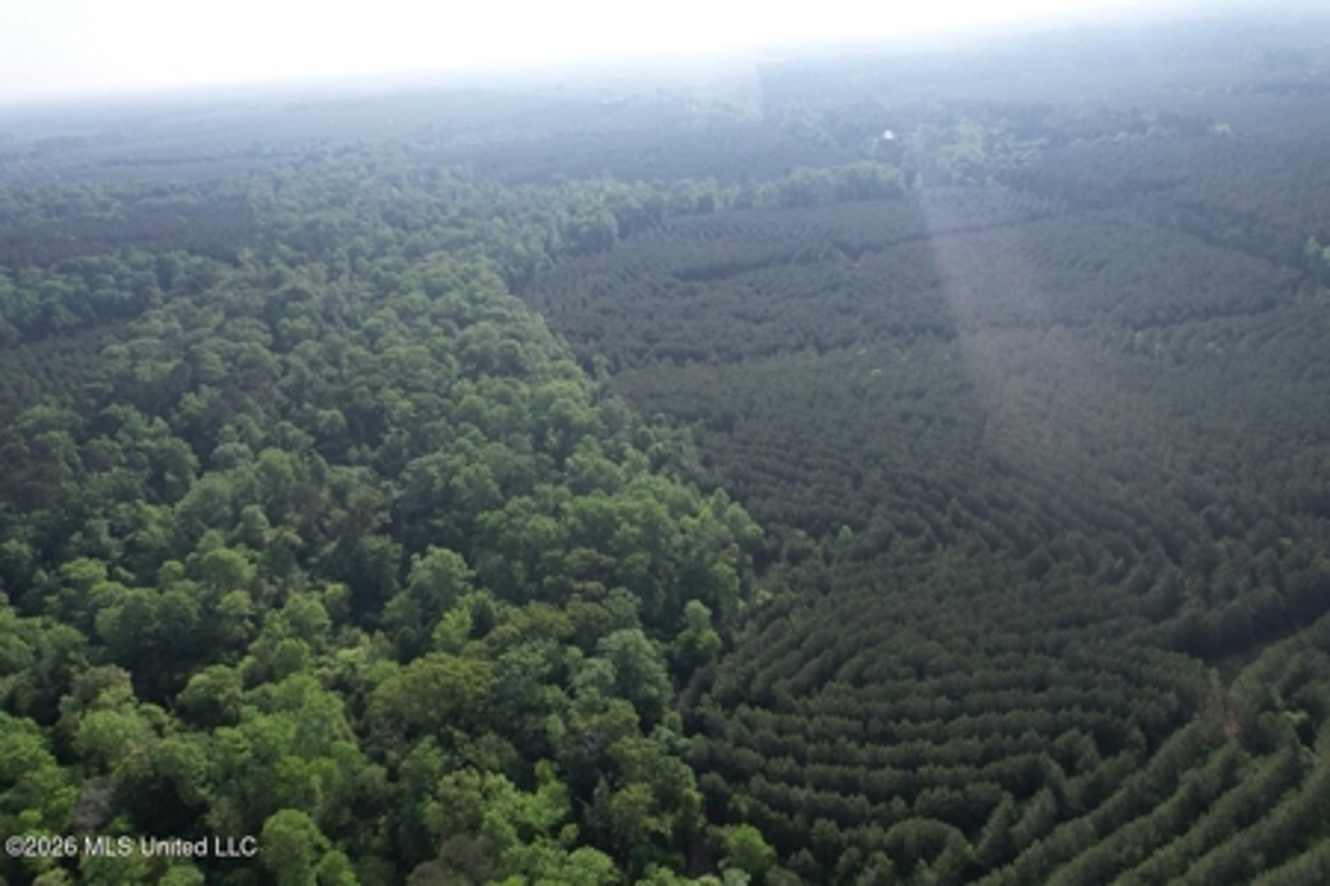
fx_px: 813
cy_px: 443
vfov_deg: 57.2
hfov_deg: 78.6
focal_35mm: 22
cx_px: 665
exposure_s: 1/1250
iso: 110
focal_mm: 8.38
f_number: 2.8
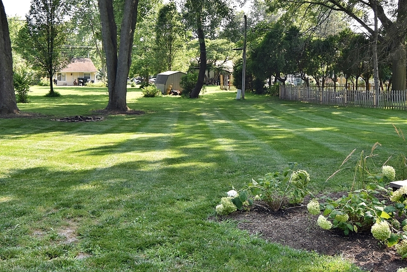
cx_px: 185
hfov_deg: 49.5
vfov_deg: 33.8
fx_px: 441
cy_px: 80
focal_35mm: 39
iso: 360
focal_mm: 16
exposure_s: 1/250
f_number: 8
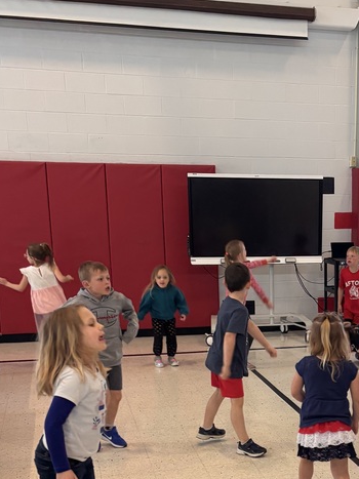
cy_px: 416
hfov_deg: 25.0
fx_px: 789
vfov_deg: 32.4
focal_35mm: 57
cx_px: 310
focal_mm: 5.96
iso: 160
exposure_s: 1/60
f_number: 1.6
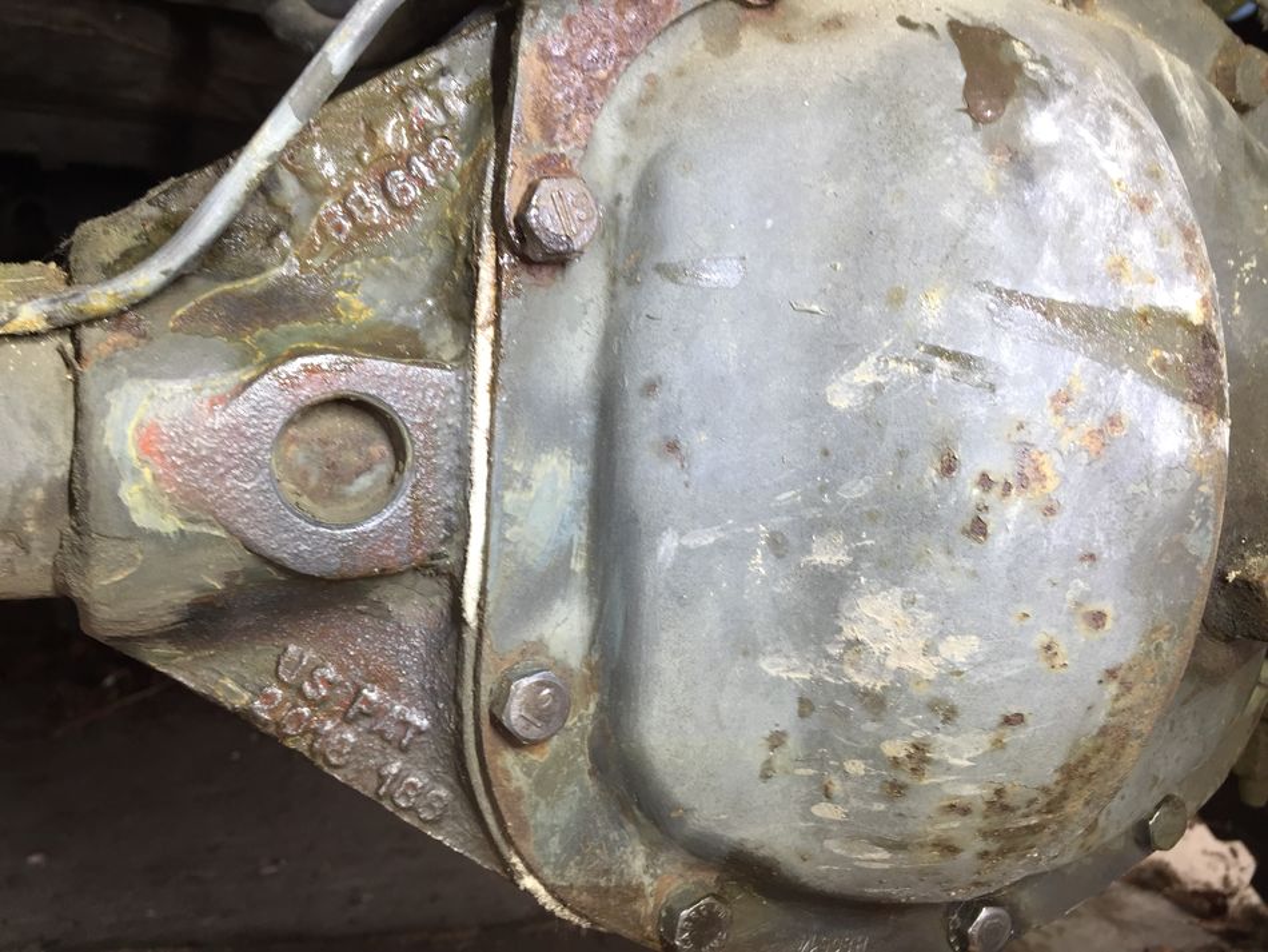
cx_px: 634
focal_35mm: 29
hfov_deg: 61.6
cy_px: 476
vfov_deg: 48.2
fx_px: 1063
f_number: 2.2
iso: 50
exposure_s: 1/33
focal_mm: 4.15
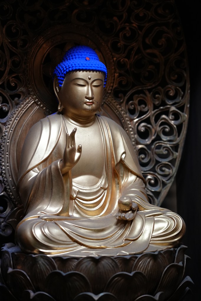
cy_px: 150
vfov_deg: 23.7
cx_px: 100
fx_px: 721
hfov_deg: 15.9
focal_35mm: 86
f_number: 4
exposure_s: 1/160
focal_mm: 86
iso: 4000
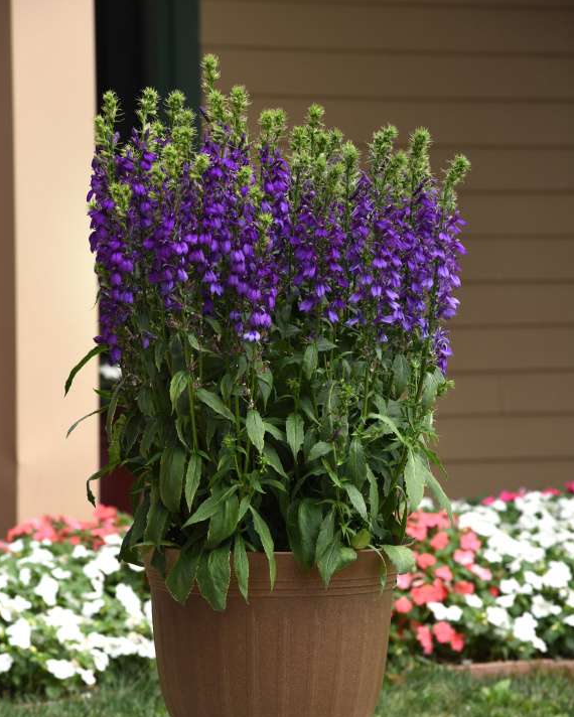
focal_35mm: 237
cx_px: 274
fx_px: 5031
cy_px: 417
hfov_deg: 6.5
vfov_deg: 8.2
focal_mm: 200
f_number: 11
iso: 400
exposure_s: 1/250
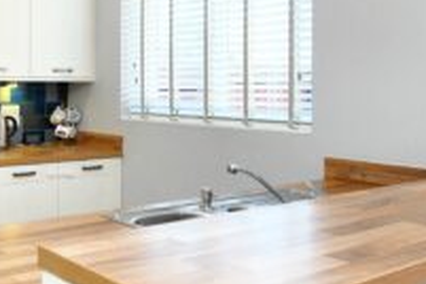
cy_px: 86
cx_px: -6
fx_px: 509
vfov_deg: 30.9
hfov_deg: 39.6
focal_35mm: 43
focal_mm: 10
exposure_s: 1/50
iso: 560
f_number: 4.5
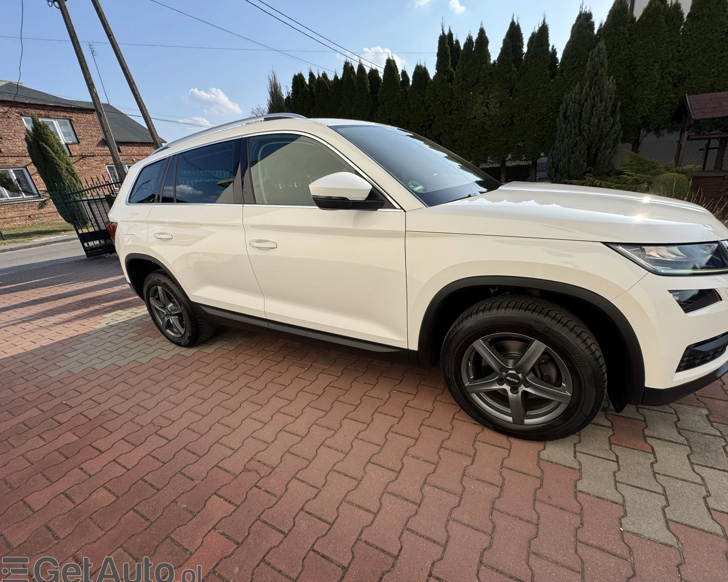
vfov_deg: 84.0
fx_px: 323
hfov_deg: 96.5
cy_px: 295
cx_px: 396
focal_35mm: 15
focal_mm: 2.22
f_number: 2.2
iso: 50
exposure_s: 1/1748
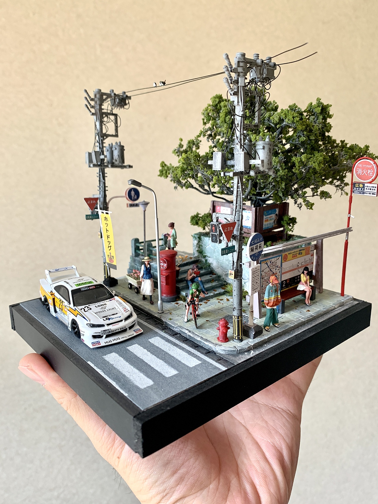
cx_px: 189
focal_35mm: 26
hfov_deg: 53.1
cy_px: 252
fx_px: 379
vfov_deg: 67.3
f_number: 1.8
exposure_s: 1/119
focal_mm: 4.25
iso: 100
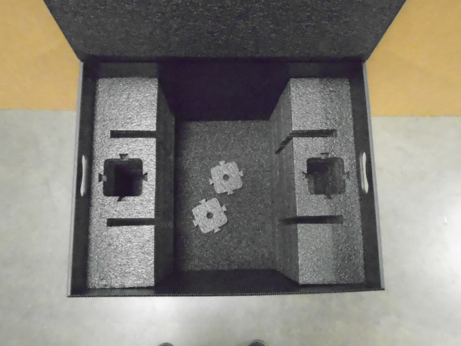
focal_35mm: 26
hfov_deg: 67.3
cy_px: 173
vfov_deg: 53.1
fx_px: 346
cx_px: 230
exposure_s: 1/100
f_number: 3.2
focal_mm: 4.6
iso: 3200
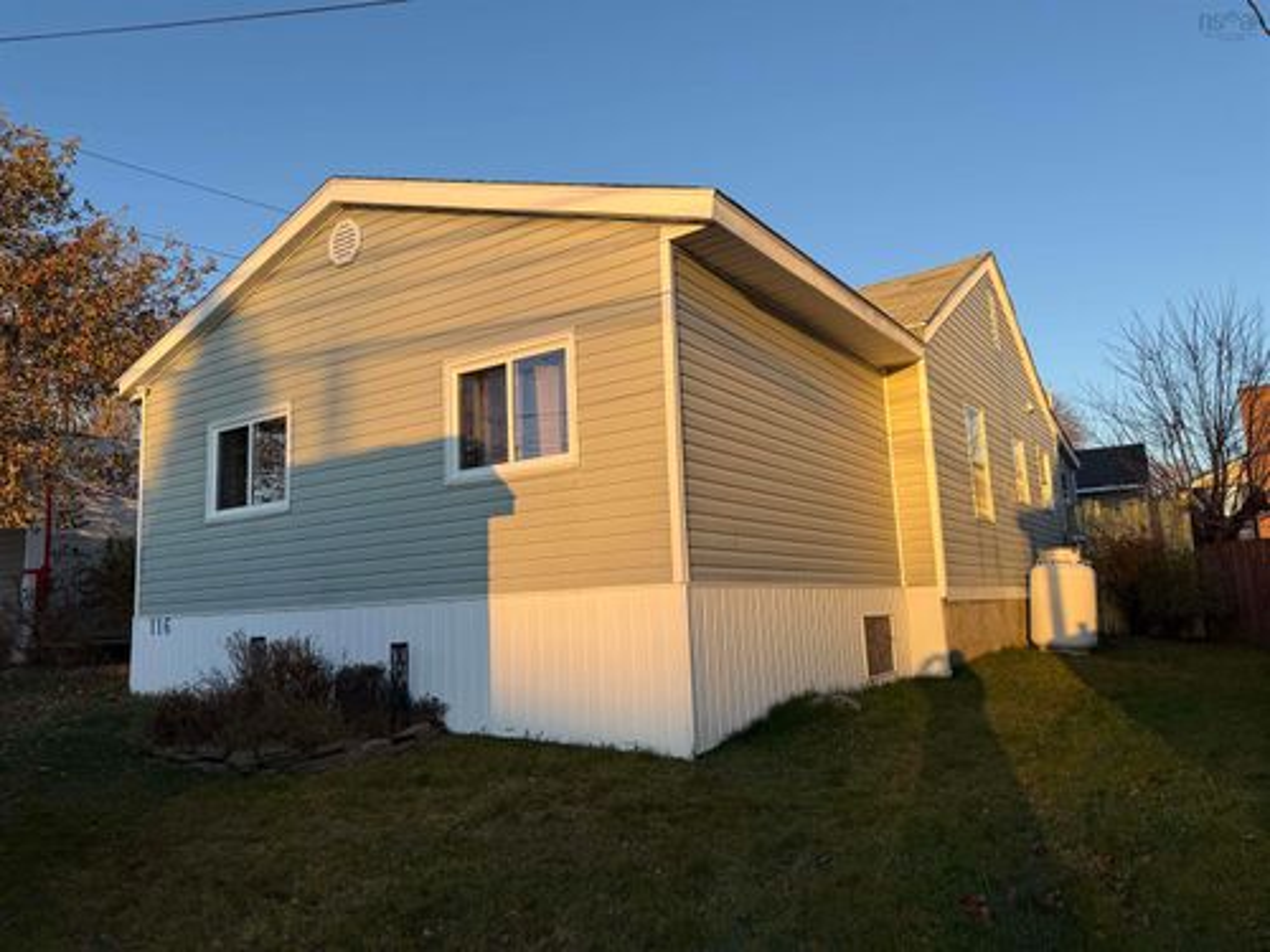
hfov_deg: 71.6
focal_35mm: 24
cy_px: 476
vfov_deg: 56.8
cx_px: 635
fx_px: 881
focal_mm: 6.76
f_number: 1.78
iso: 80
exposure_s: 1/1292
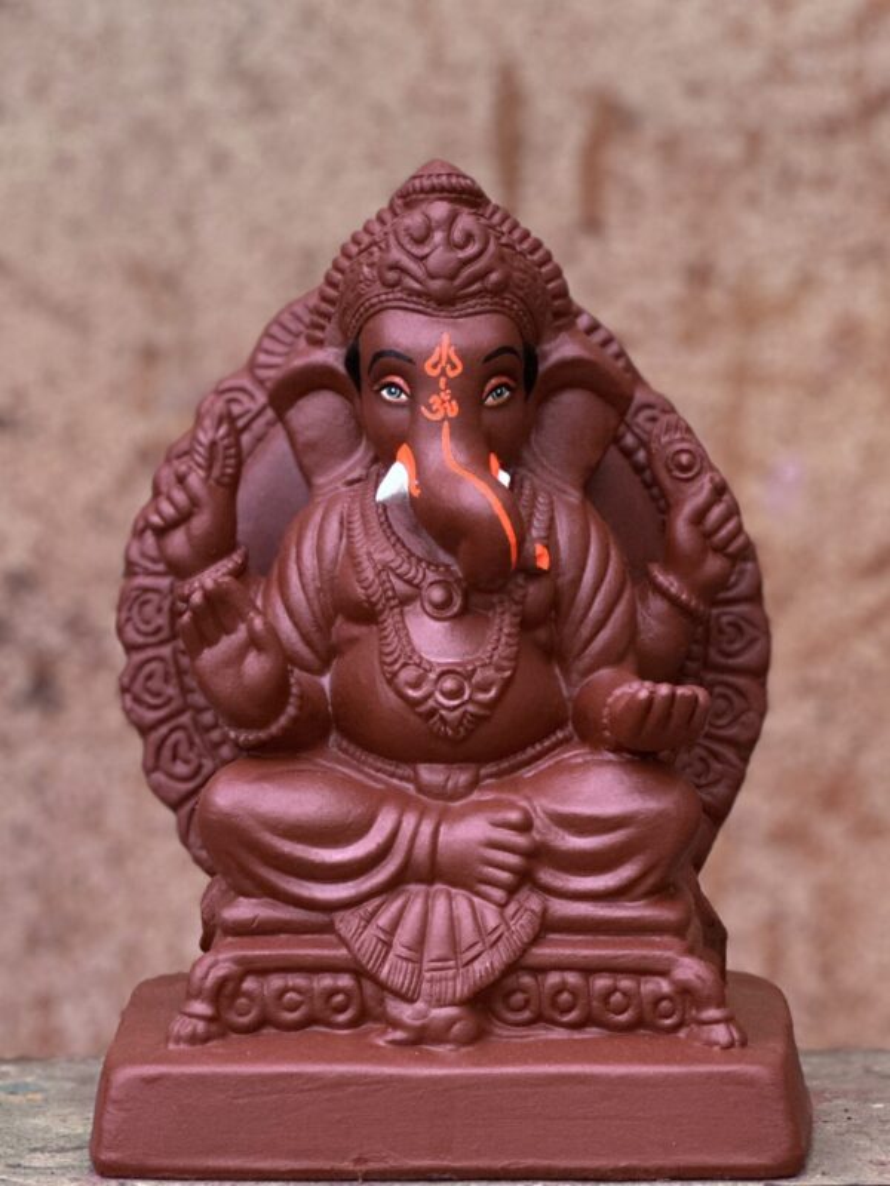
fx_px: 2640
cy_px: 593
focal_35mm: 77
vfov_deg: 25.3
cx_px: 445
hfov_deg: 19.1
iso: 250
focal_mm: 9
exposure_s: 1/116
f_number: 2.8
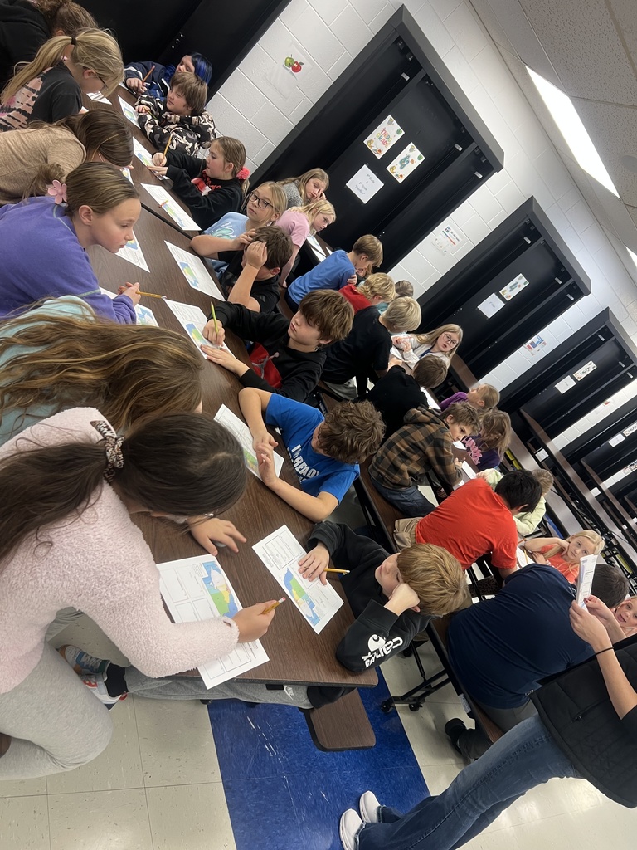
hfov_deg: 53.1
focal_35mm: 26
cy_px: 425
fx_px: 638
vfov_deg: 67.3
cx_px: 318
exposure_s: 1/60
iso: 100
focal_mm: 5.7
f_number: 1.5
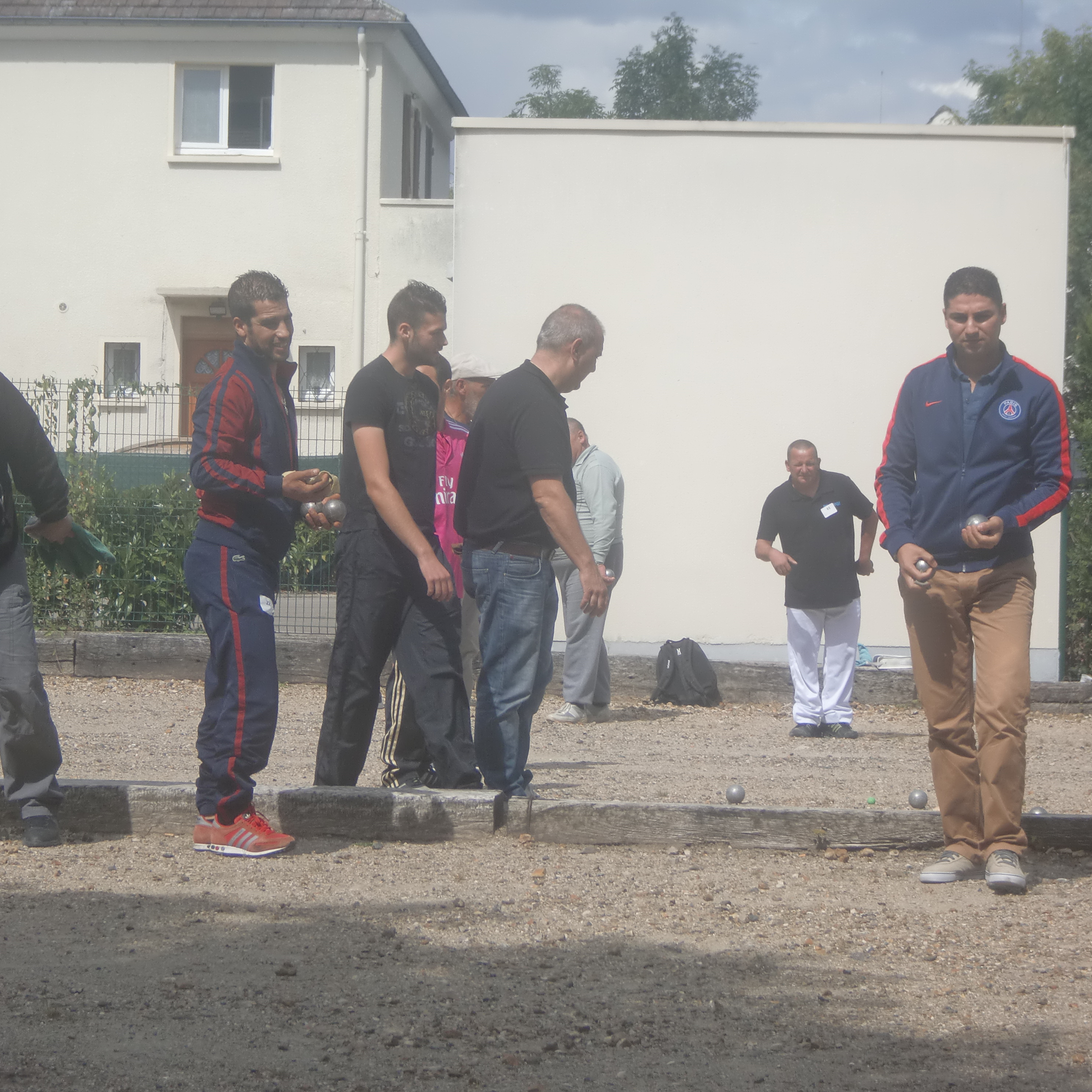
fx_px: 4568
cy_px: 549
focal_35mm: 128
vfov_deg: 13.6
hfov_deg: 13.6
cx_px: 458
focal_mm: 18.9
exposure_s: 1/500
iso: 64
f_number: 5.3
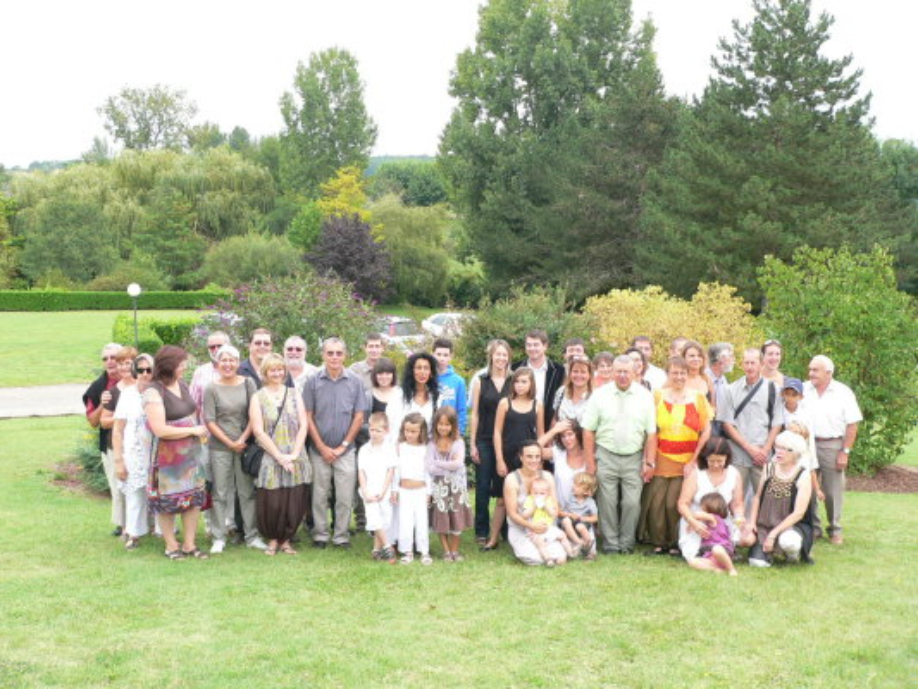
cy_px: 344
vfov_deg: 39.7
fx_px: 955
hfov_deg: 51.3
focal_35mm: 36
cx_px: 459
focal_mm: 6
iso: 80
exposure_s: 1/100
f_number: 4
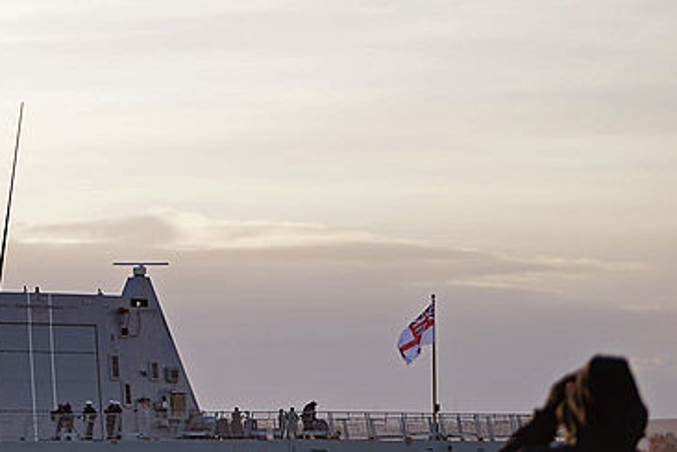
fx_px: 4212
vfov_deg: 6.1
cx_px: -159
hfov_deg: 9.1
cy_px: 393
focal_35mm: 224
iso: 160
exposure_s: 1/800
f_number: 3.5
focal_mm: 80
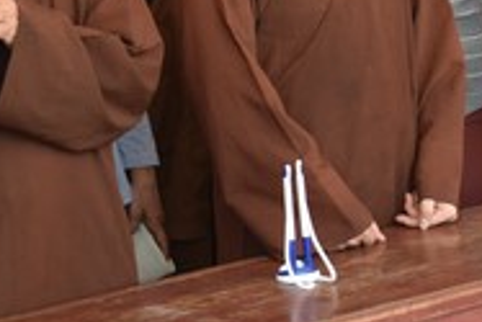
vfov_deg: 10.3
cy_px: -31
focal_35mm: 132
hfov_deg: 15.4
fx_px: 1769
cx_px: 54
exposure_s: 1/100
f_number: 4.5
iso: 400
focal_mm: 38
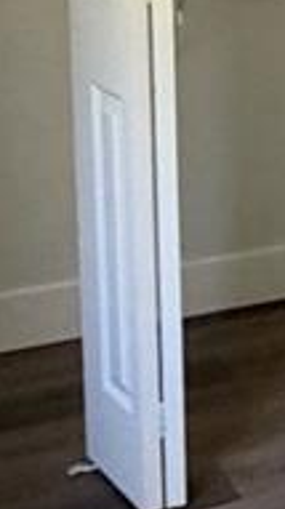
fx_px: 1294
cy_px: 8
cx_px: 685
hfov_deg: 10.7
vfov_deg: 21.5
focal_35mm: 96
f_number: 2.2
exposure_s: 1/60
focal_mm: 2.22
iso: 500
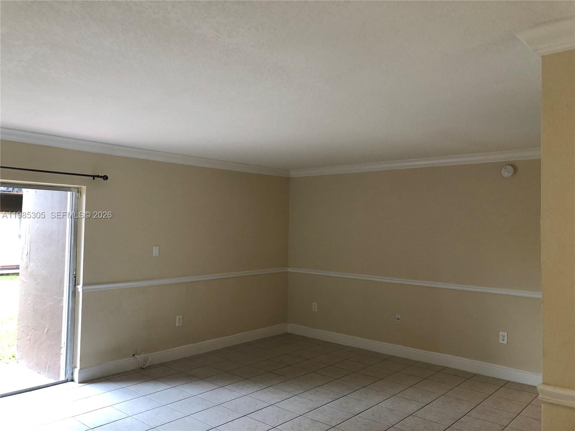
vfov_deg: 49.7
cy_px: 216
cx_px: 288
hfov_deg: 63.4
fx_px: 465
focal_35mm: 28
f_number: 1.8
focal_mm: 3.99
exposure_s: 1/30
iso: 25
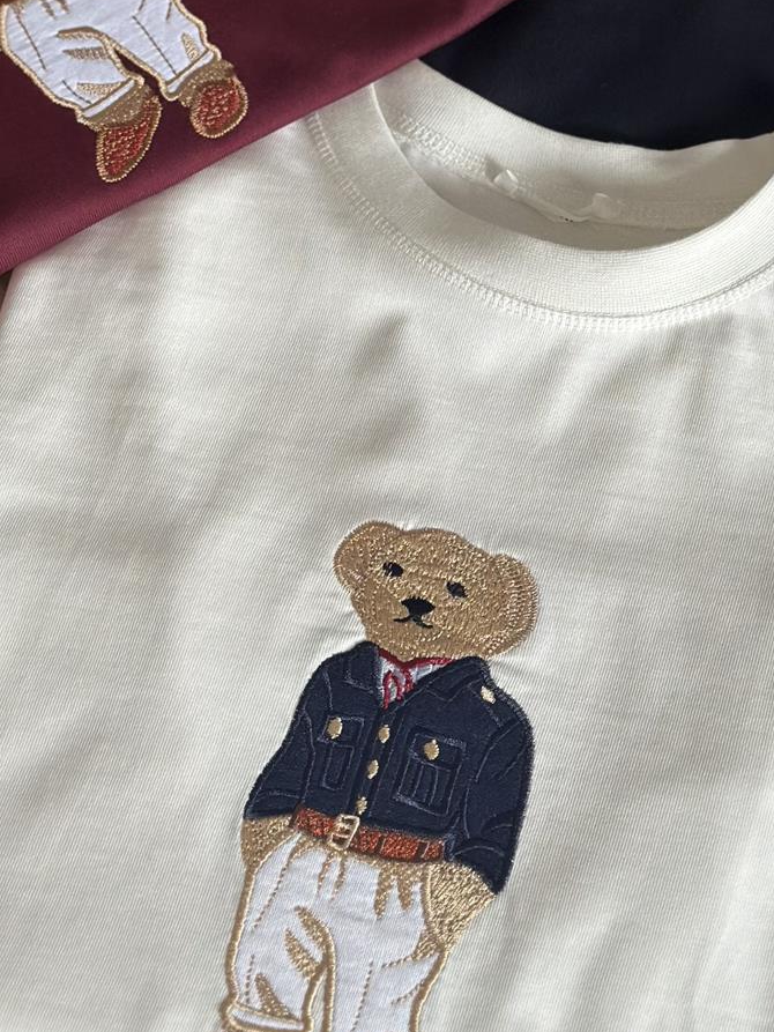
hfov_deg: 17.2
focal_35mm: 86
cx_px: 416
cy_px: 198
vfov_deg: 22.4
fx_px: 2563
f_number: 1.78
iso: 125
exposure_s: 1/90
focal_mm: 6.86
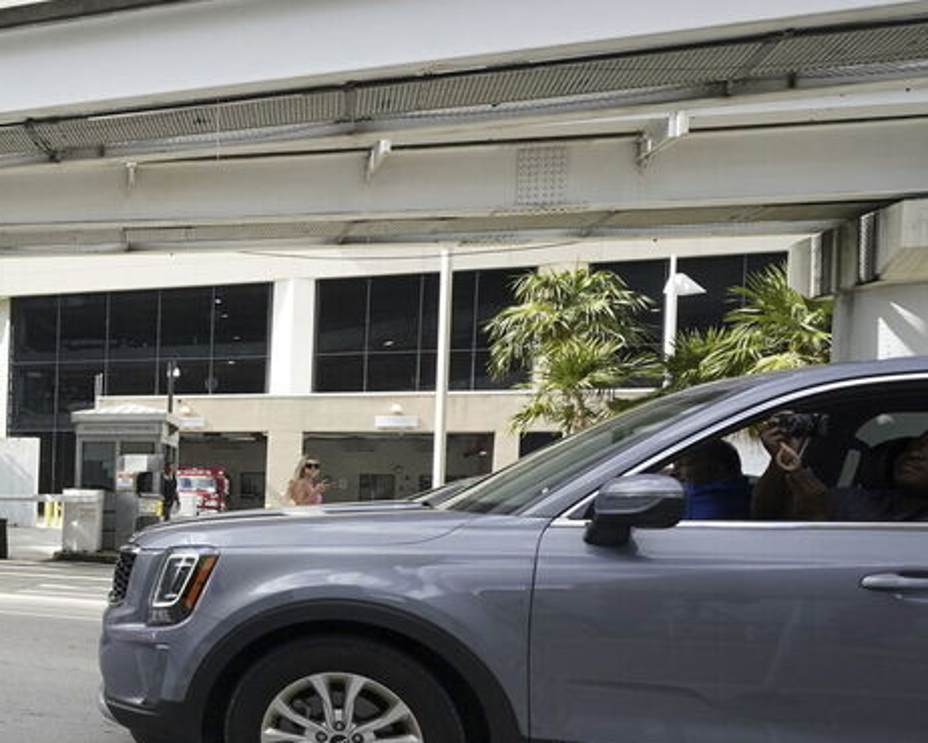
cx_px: -269
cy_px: 510
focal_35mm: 39
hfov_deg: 34.1
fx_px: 1072
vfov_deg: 37.7
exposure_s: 1/320
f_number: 8
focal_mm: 16
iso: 400
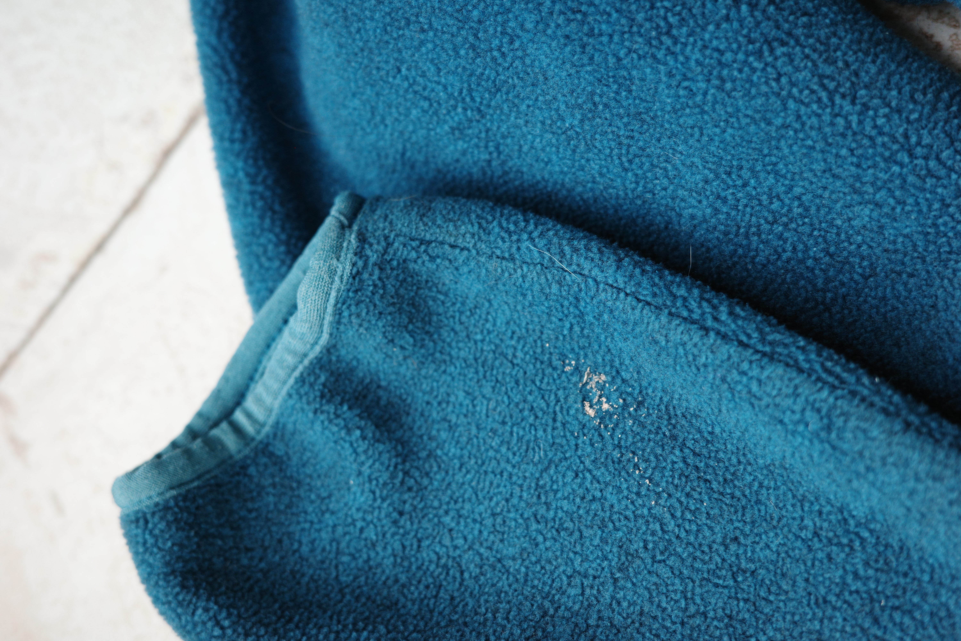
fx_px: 1068
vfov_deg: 33.4
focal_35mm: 40
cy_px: 320
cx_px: 480
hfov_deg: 48.5
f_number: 3.2
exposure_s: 1/500
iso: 640
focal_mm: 26
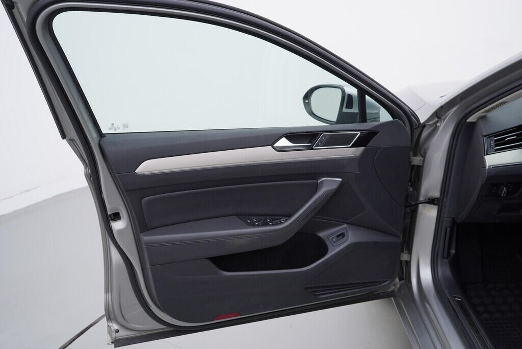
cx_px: 261
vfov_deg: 36.9
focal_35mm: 36
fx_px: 522
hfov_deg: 53.1
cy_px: 174
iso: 125
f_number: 3.5
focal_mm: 24
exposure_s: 1/60
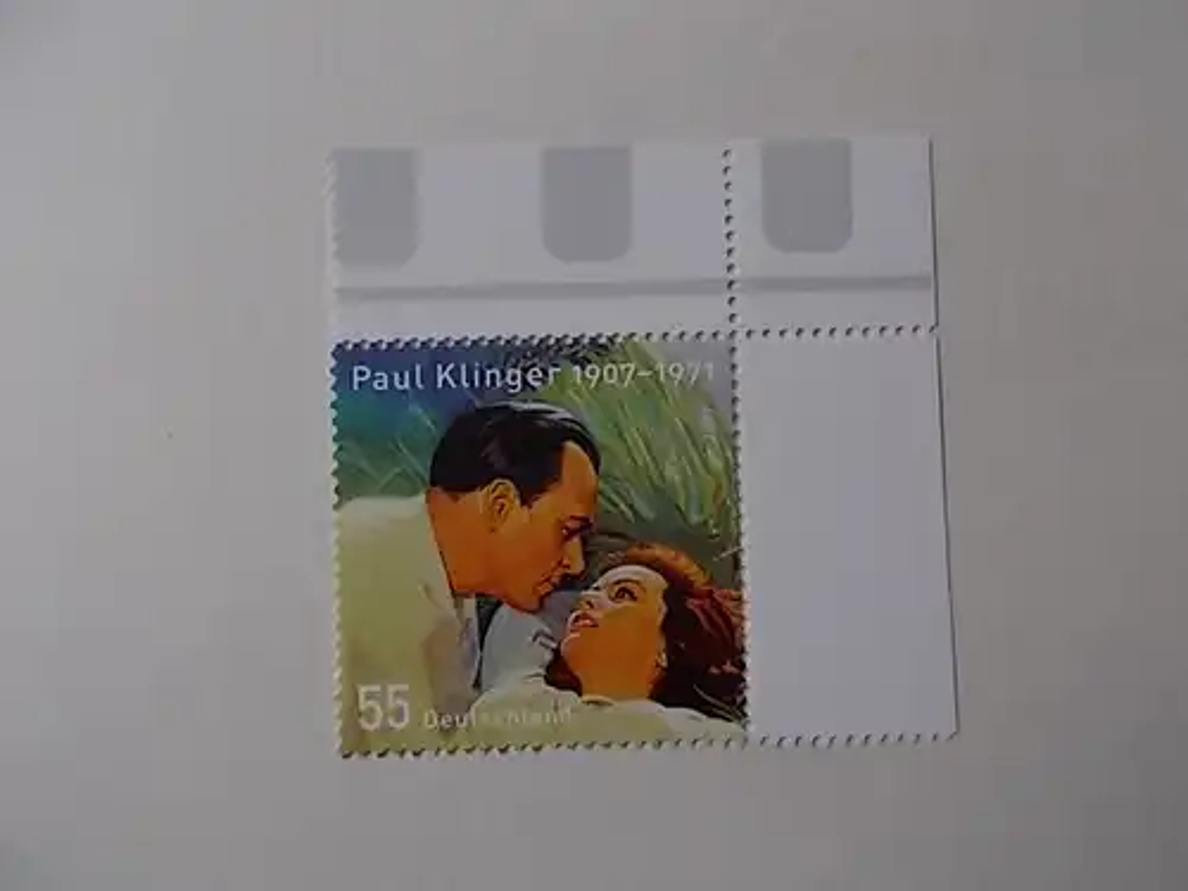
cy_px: 446
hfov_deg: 67.3
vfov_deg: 53.1
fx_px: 892
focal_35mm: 26
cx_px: 594
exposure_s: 1/80
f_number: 3.2
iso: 80
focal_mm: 4.6
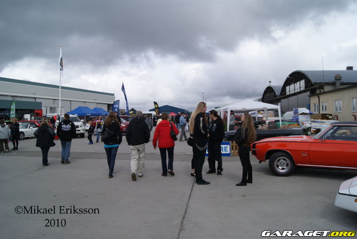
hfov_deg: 61.9
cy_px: 120
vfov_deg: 43.7
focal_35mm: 30
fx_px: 298
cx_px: 178
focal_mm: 20
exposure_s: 1/160
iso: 100
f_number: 10
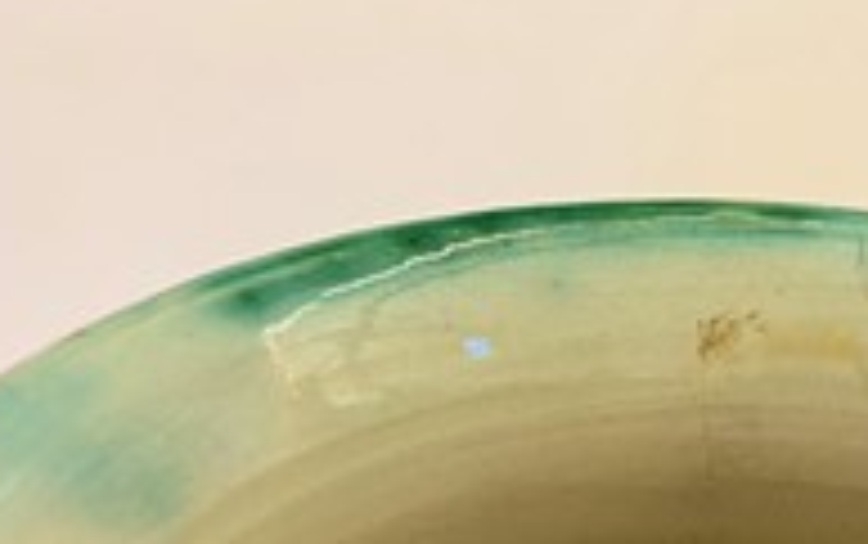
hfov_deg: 35.1
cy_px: 841
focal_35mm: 57
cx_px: 616
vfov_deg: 19.5
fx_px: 1350
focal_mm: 4.25
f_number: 1.8
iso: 200
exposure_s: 1/50
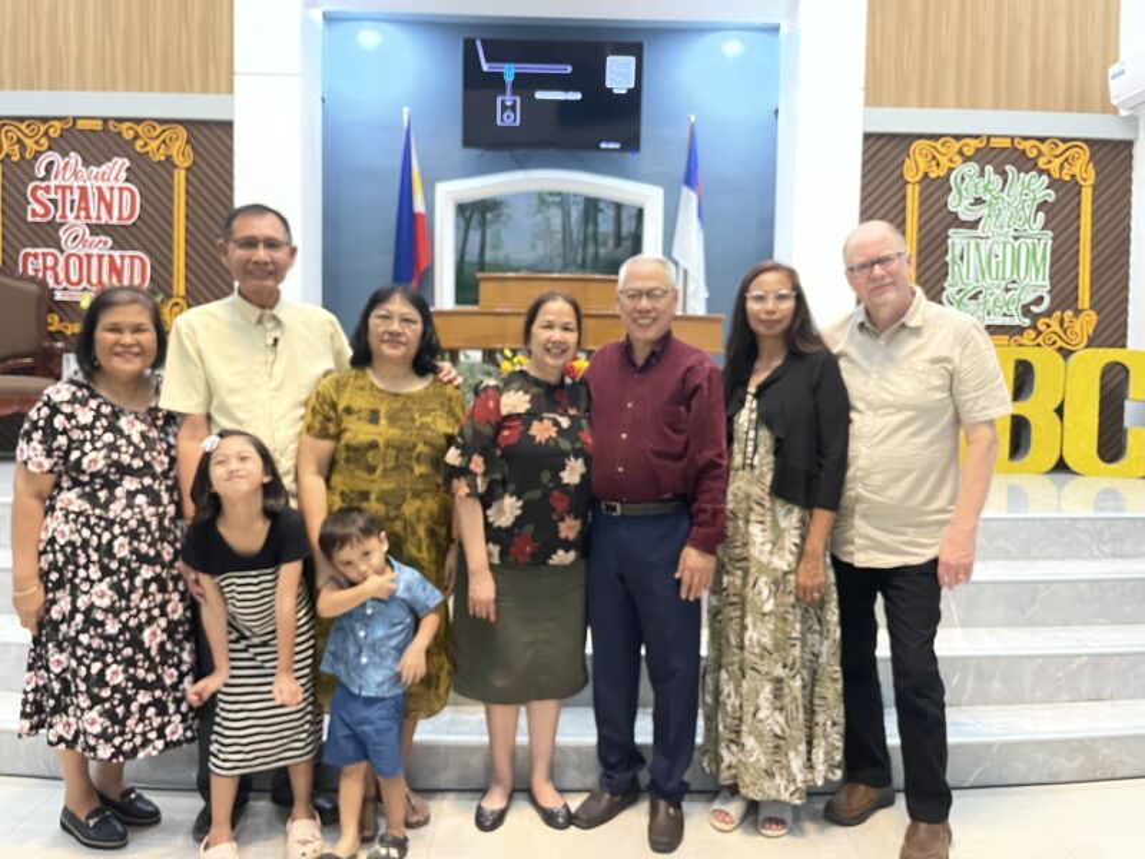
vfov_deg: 53.1
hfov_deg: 67.3
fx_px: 860
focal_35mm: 26
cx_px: 572
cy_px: 430
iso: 400
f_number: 1.6
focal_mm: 4.2
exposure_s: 1/40
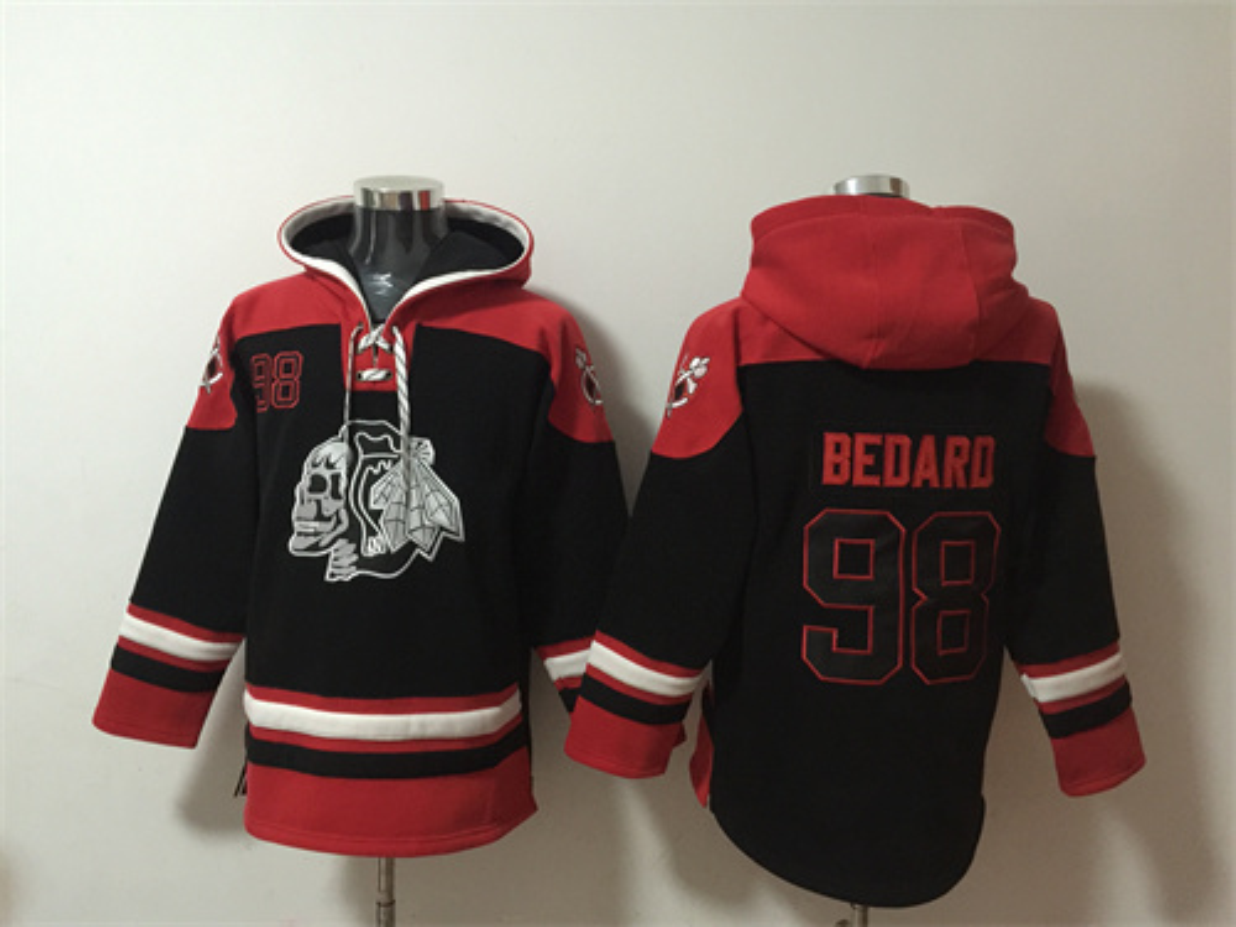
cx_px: 618
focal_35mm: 29
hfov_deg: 61.7
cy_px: 464
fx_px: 1035
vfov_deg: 48.2
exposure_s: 1/8
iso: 200
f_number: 2.2
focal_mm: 4.15
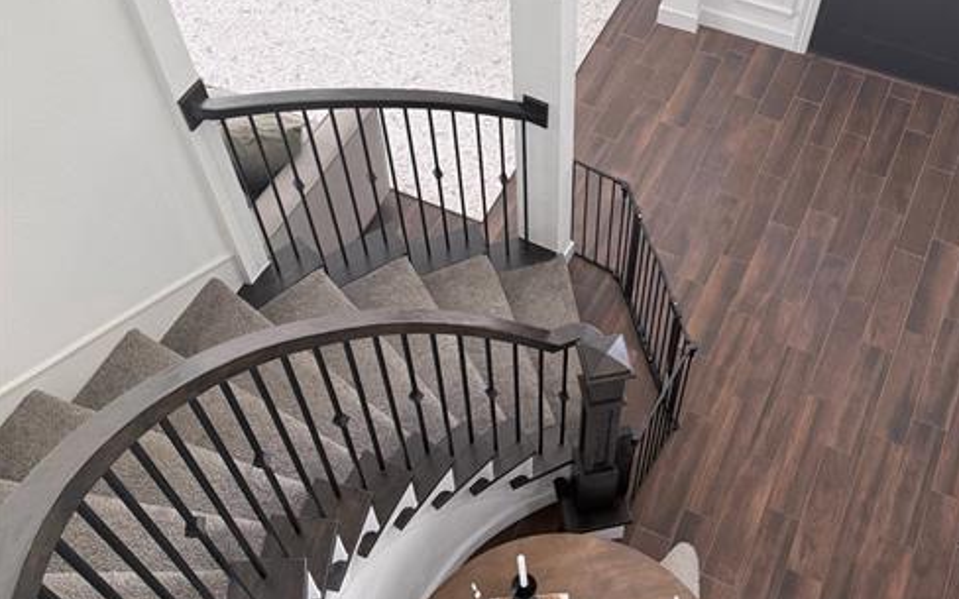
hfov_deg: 49.0
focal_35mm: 40
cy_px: 271
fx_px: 1045
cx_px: 564
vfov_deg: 32.0
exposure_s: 1/88
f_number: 1.78
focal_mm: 6.76
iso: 200
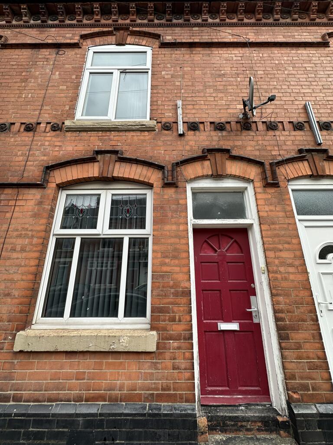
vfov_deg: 102.1
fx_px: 180
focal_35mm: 14
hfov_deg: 85.7
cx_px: 166
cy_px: 222
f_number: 2.2
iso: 40
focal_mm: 2.22
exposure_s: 1/584
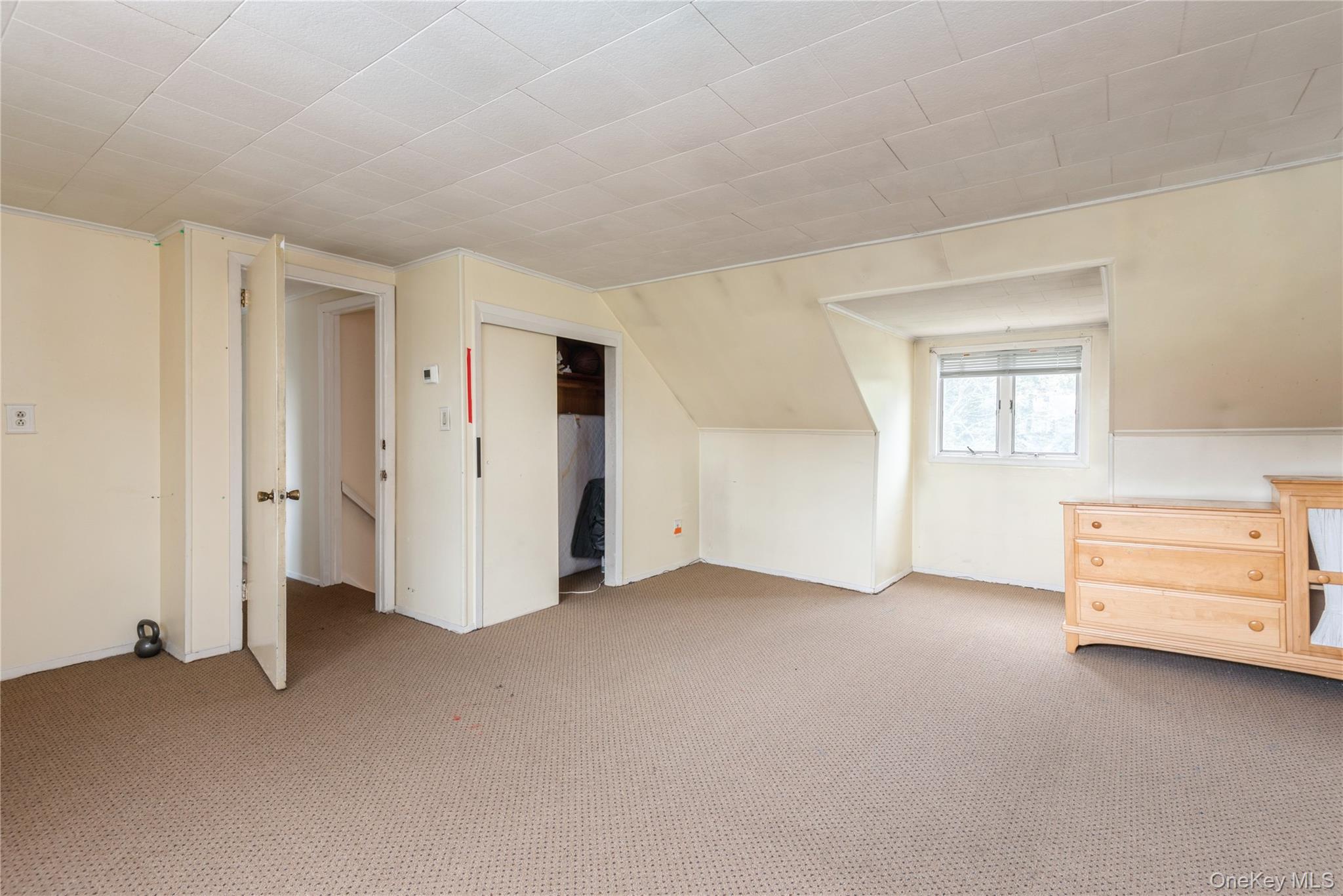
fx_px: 597
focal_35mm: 16
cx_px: 672
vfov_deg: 73.8
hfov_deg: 96.7
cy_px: 448
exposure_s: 1/5
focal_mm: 16
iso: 200
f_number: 9
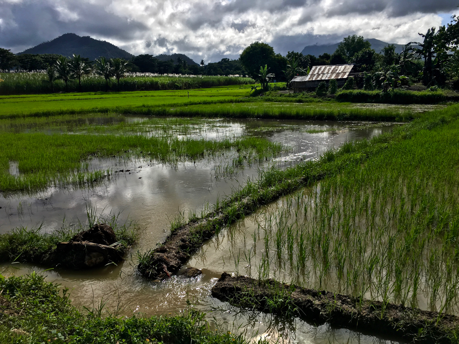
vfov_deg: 48.2
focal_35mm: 29
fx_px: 385
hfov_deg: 61.7
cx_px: 230
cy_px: 172
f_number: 2.2
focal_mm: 4.15
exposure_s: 1/2481
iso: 25
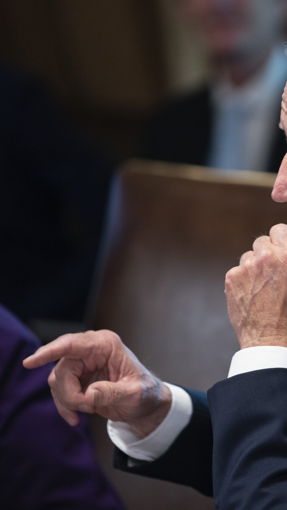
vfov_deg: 6.9
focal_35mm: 315
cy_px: 255
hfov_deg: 3.8
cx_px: 344
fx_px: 4261
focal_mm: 200
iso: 2000
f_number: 2.8
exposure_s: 1/200
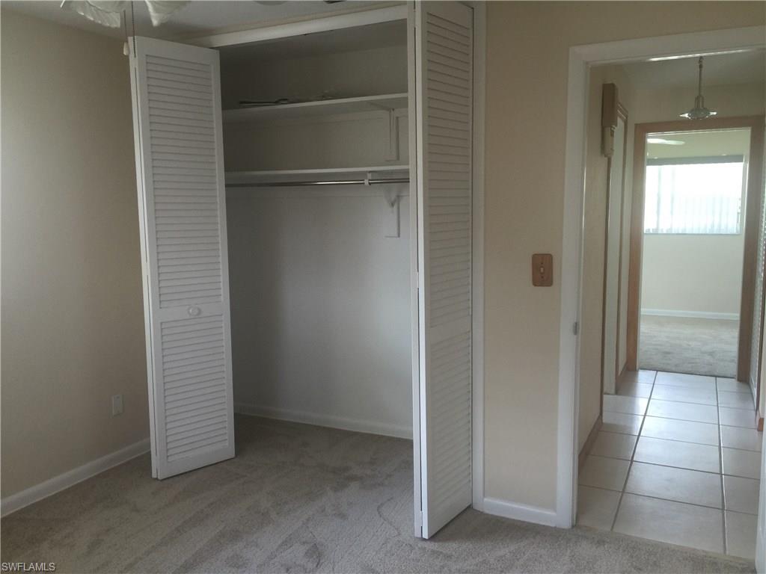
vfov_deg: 48.2
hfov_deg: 61.7
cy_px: 287
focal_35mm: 29
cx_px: 383
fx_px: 642
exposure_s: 1/30
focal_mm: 4.15
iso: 50
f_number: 2.2
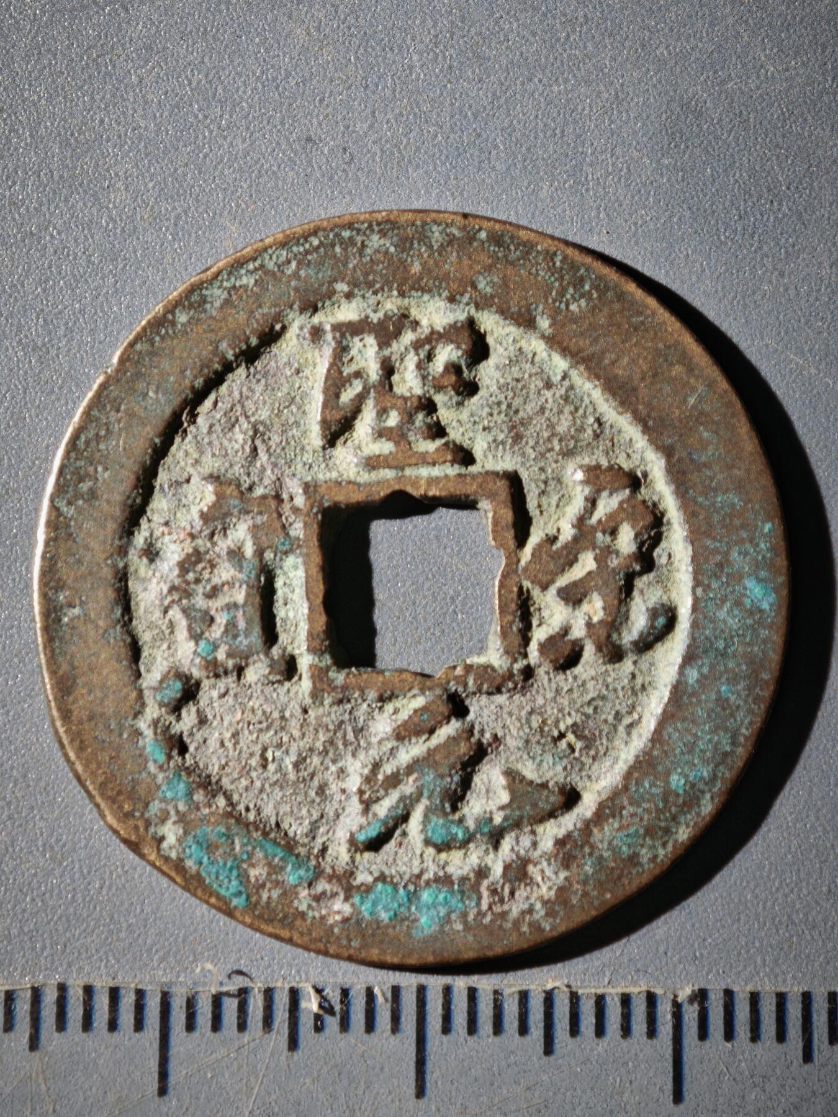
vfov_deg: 22.3
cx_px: 419
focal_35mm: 88
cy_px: 558
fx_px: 2840
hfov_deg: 16.8
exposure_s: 1/100
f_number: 2
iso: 200
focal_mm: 9
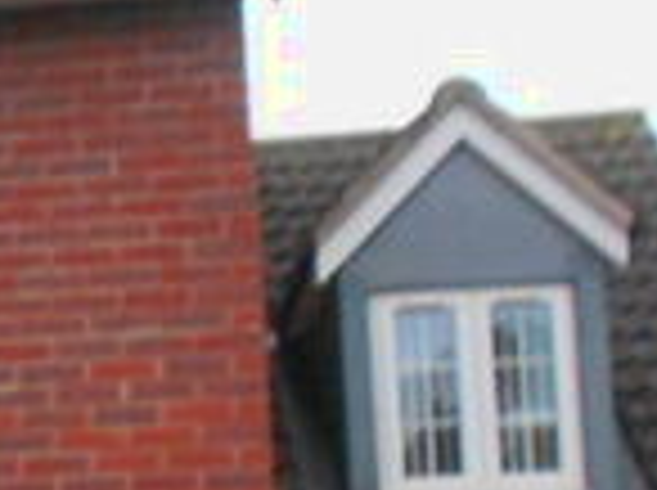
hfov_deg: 14.1
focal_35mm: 125
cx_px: -495
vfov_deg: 11.7
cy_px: 528
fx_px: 2369
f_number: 3.2
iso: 400
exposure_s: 1/25
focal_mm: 4.6
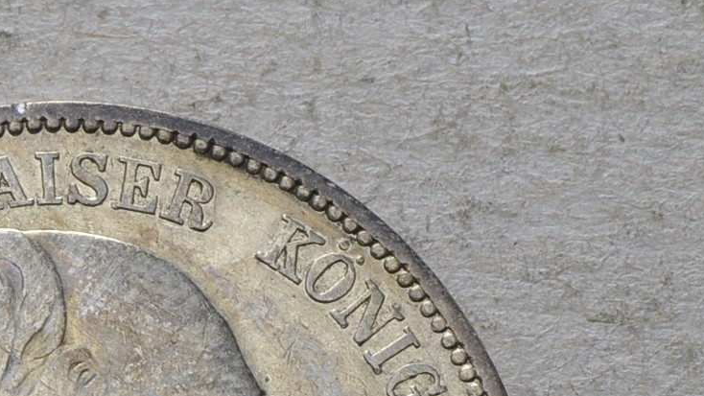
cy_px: 594
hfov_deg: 8.7
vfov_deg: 5.0
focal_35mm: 242
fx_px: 4518
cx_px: -419
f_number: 14
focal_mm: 46
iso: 400
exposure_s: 1/250
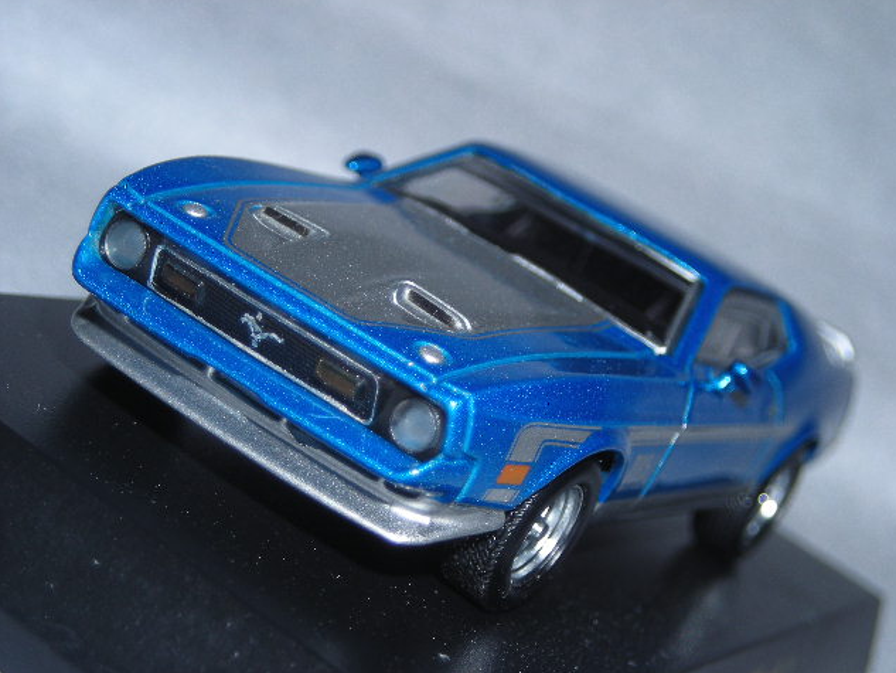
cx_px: 452
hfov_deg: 21.5
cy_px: 336
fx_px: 2356
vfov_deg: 16.2
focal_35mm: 91
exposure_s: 1/120
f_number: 9.1
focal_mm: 14.8
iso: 50
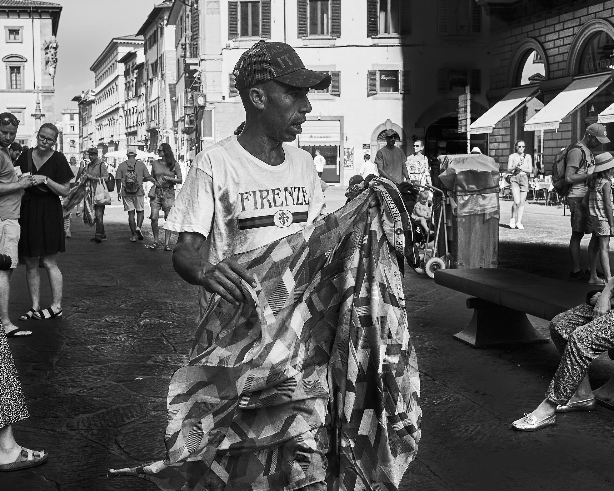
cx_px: 249
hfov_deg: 39.4
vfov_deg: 32.1
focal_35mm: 47
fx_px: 854
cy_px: 244
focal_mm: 27
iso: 1000
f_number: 6.4
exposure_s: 1/1200
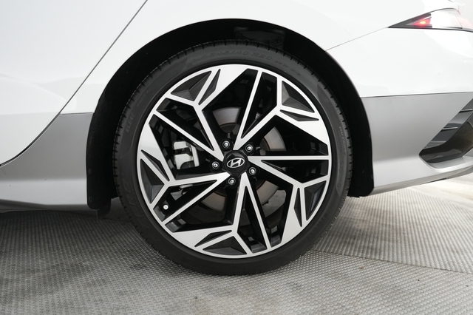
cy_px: 158
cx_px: 236
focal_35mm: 26
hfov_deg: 69.4
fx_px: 341
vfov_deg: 49.5
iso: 2500
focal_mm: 26
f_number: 2.8
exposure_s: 1/160
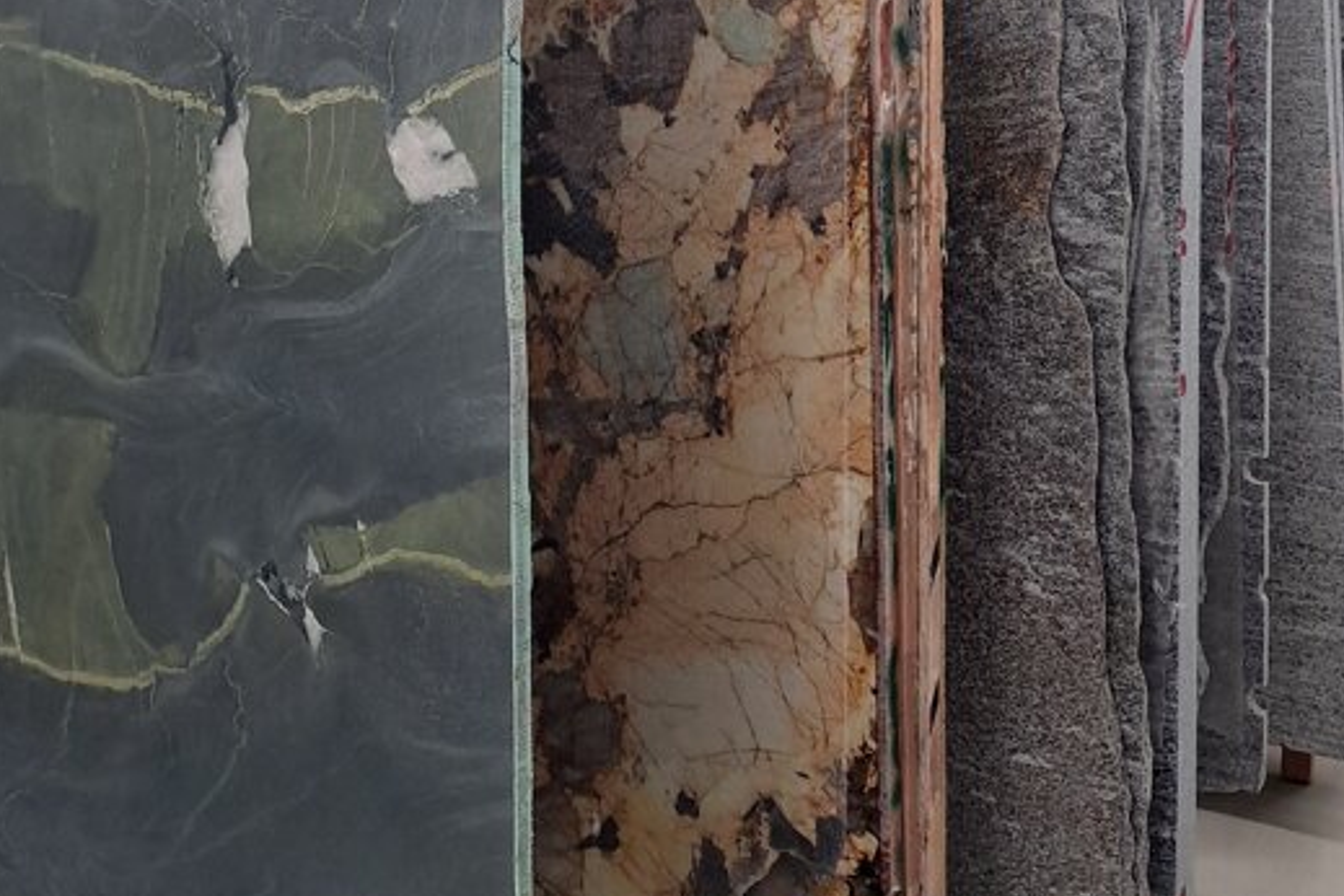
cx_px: 812
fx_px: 1755
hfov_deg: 41.7
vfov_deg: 27.5
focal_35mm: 47
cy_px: 78
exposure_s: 1/120
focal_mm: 4.65
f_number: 1.8
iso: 50
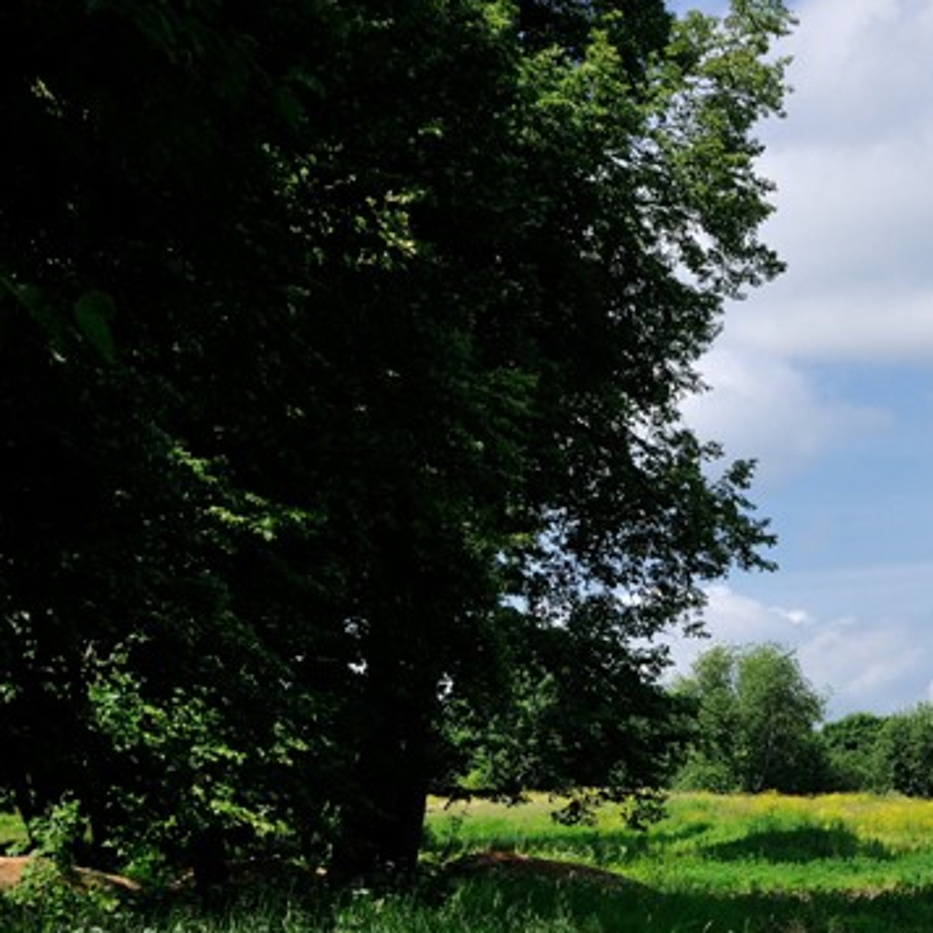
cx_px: 878
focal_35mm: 77
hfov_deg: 21.8
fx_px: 2348
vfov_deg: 22.4
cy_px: 561
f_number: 7.1
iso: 250
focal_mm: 24
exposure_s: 1/1000
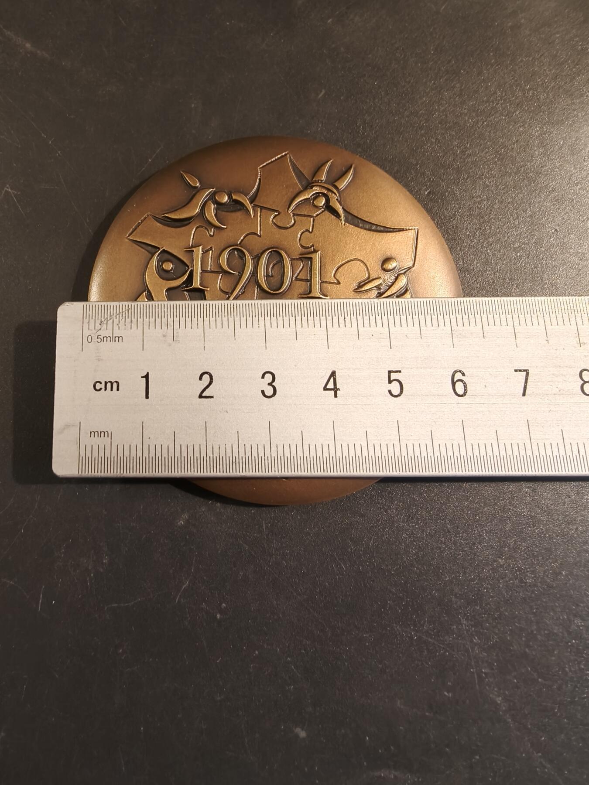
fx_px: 522
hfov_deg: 58.9
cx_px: 294
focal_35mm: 23
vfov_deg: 73.9
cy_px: 392
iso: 250
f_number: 2
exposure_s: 1/50
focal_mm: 2.32
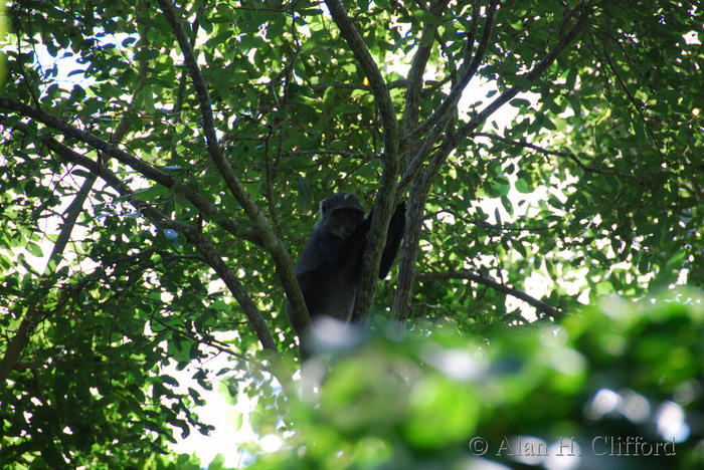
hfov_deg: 6.9
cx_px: 352
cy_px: 235
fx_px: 5871
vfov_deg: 4.6
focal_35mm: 300
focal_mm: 200
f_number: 5.6
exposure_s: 1/100
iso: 160
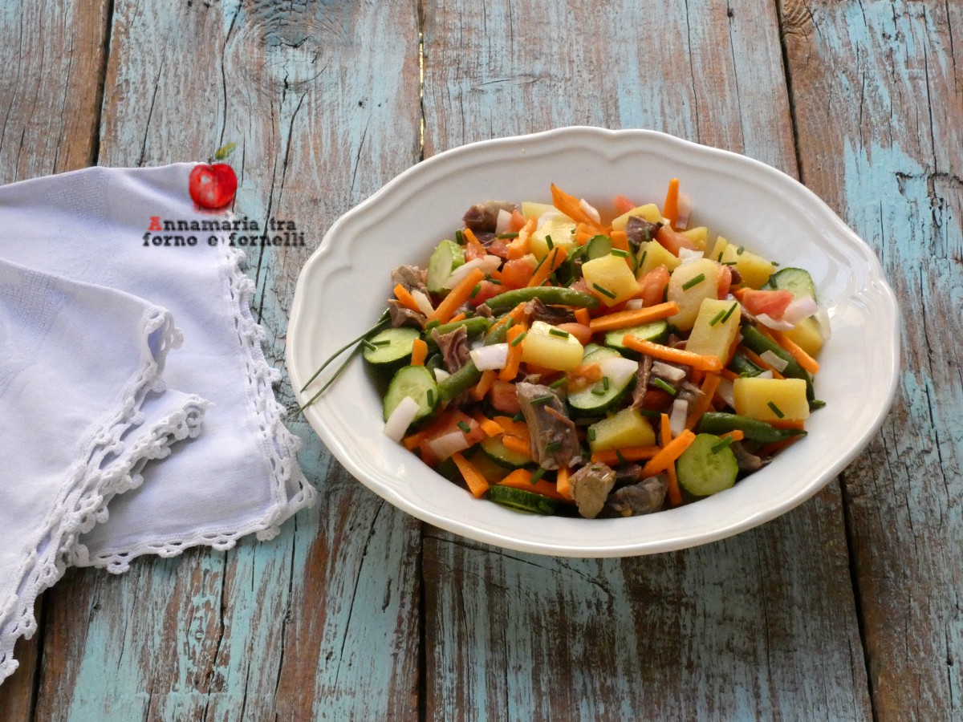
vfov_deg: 14.1
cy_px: 361
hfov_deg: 18.7
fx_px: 2921
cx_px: 482
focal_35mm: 105
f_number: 6.3
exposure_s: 1/80
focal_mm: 18.8
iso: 1250
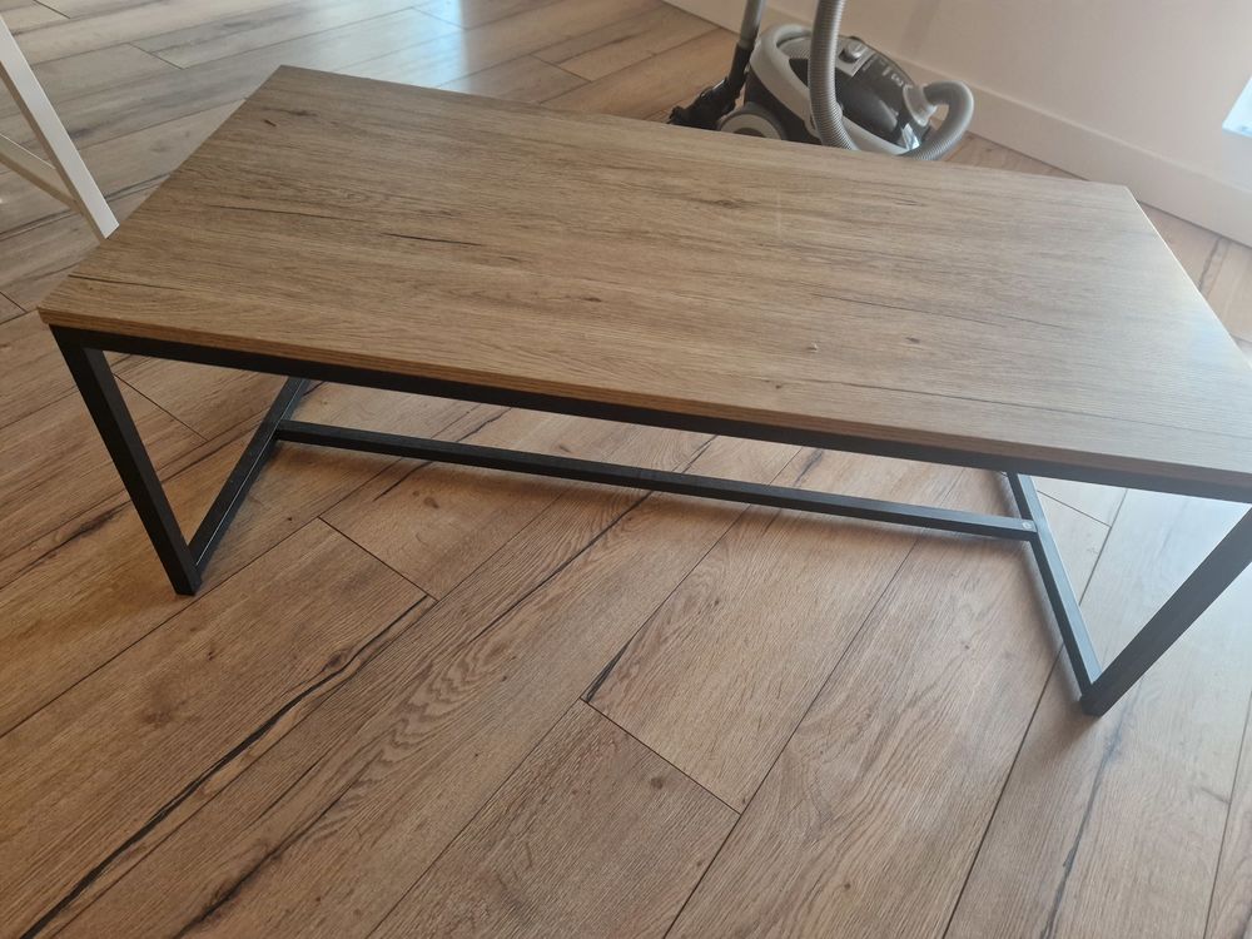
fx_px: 832
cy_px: 470
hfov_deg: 73.9
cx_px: 626
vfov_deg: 58.9
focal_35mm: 23
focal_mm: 5.4
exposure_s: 1/100
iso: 640
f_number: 1.8
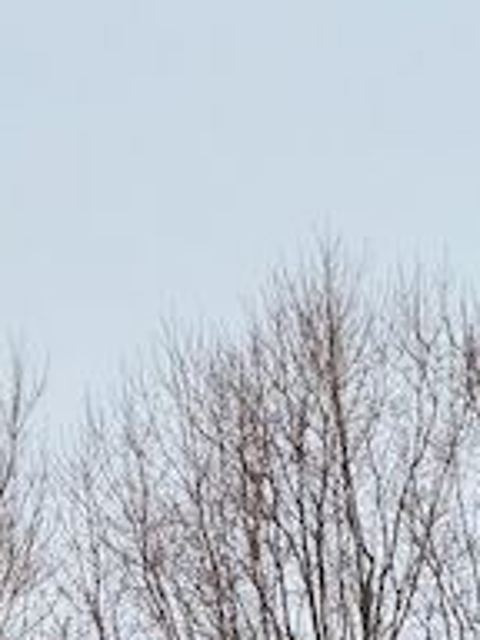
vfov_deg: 4.9
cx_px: 290
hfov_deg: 3.7
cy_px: 850
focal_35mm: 400
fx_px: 7395
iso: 64
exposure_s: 1/2083
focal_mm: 15.66
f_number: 2.8
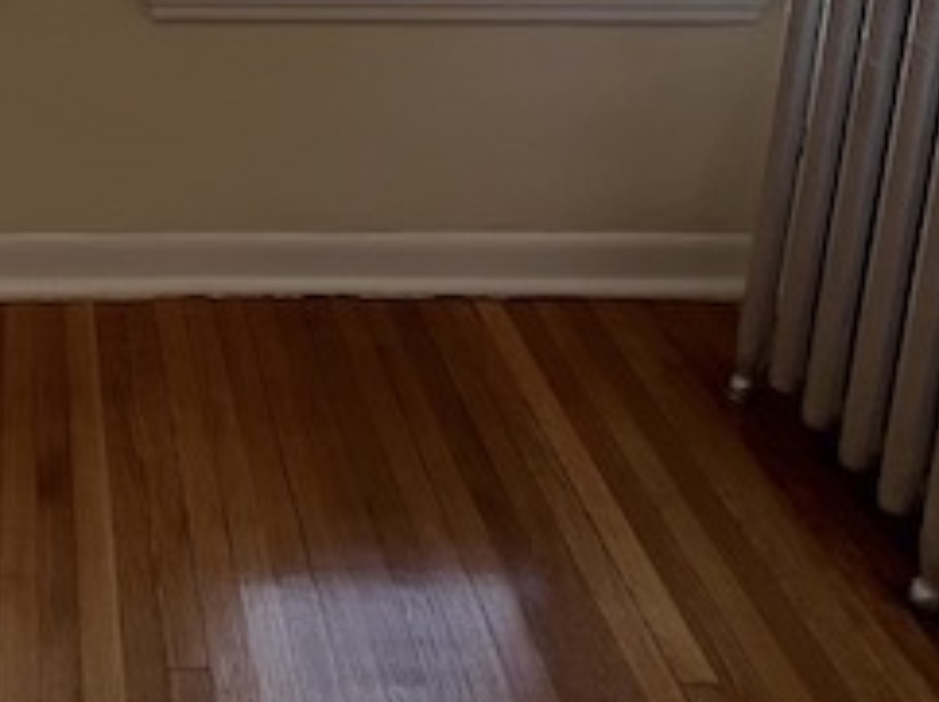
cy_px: -314
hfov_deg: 40.0
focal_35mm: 43
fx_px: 1165
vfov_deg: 26.0
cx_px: 62
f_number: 1.8
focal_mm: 1.57
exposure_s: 1/380
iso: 32
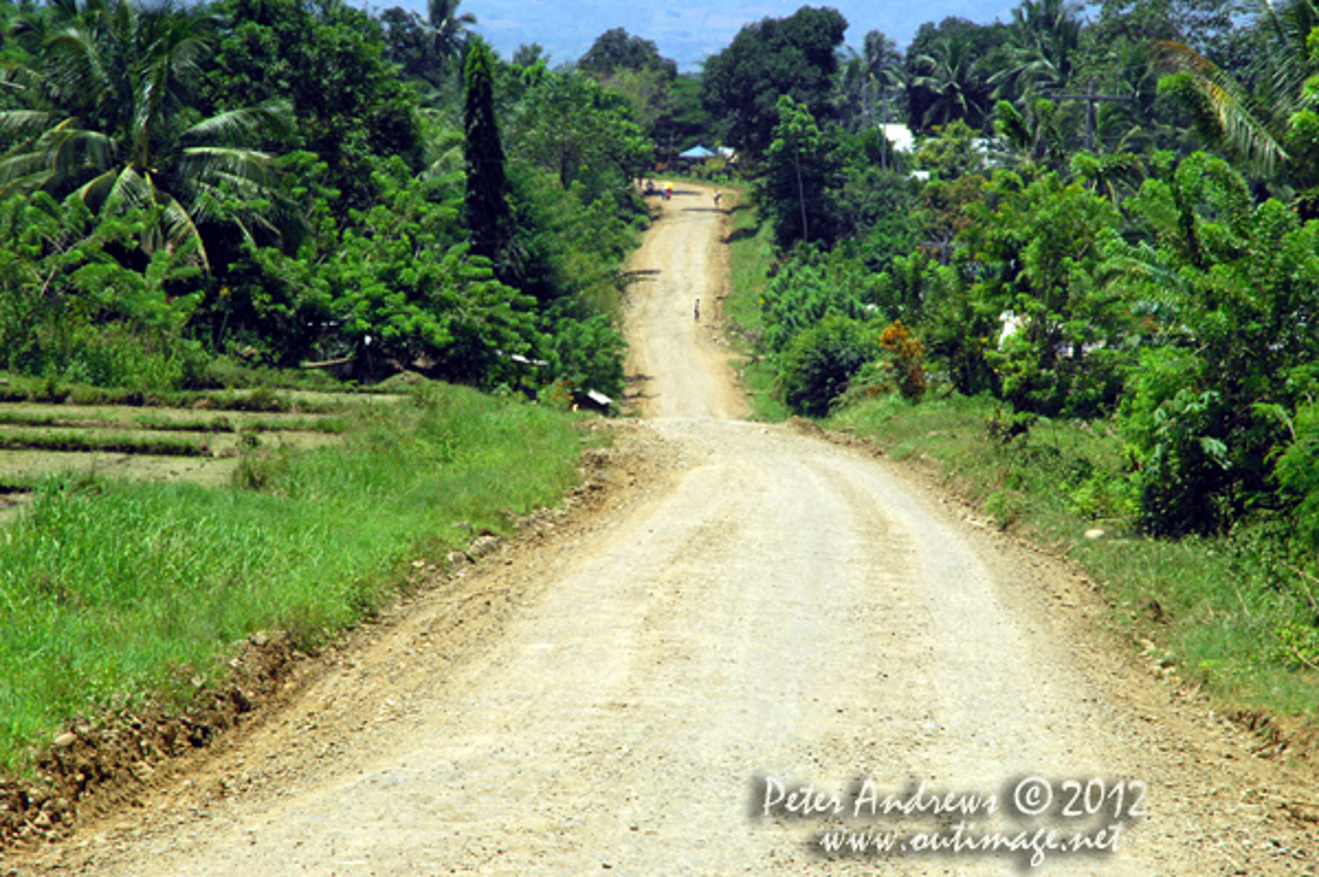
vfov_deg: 10.7
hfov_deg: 16.1
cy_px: 438
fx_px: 4668
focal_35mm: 128
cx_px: 660
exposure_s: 1/500
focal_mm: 85
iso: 400
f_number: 15
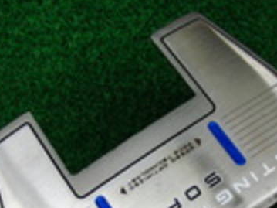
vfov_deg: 21.9
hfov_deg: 29.4
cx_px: 151
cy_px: 169
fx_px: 528
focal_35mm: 66
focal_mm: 6.42
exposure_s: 1/80
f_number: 3.6
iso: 200
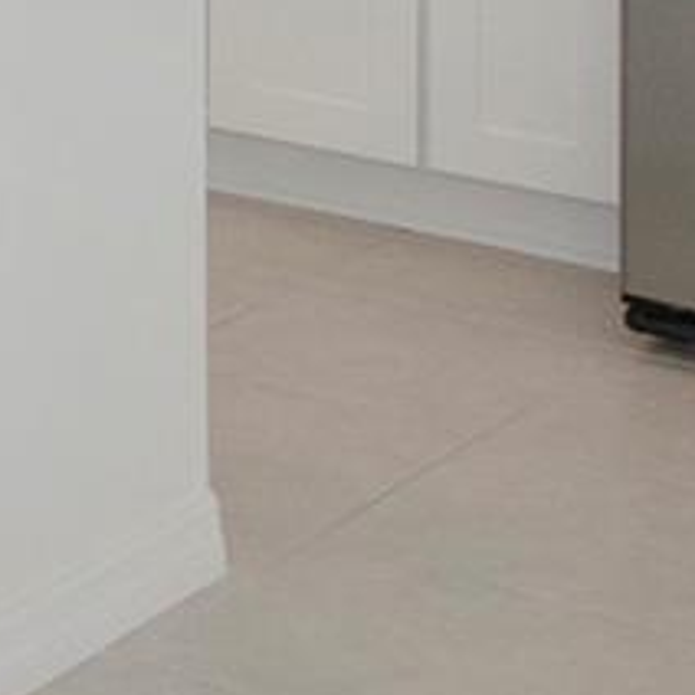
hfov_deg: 11.0
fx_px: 3276
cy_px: -315
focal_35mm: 144
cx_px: -682
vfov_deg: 11.6
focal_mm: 15
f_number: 13
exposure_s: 1/60
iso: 400
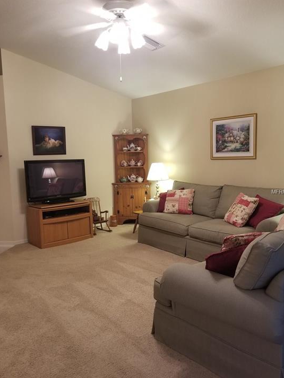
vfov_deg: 63.4
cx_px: 143
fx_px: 306
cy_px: 192
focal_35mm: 28
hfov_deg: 49.8
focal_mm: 4.25
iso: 200
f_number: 1.7
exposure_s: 1/30
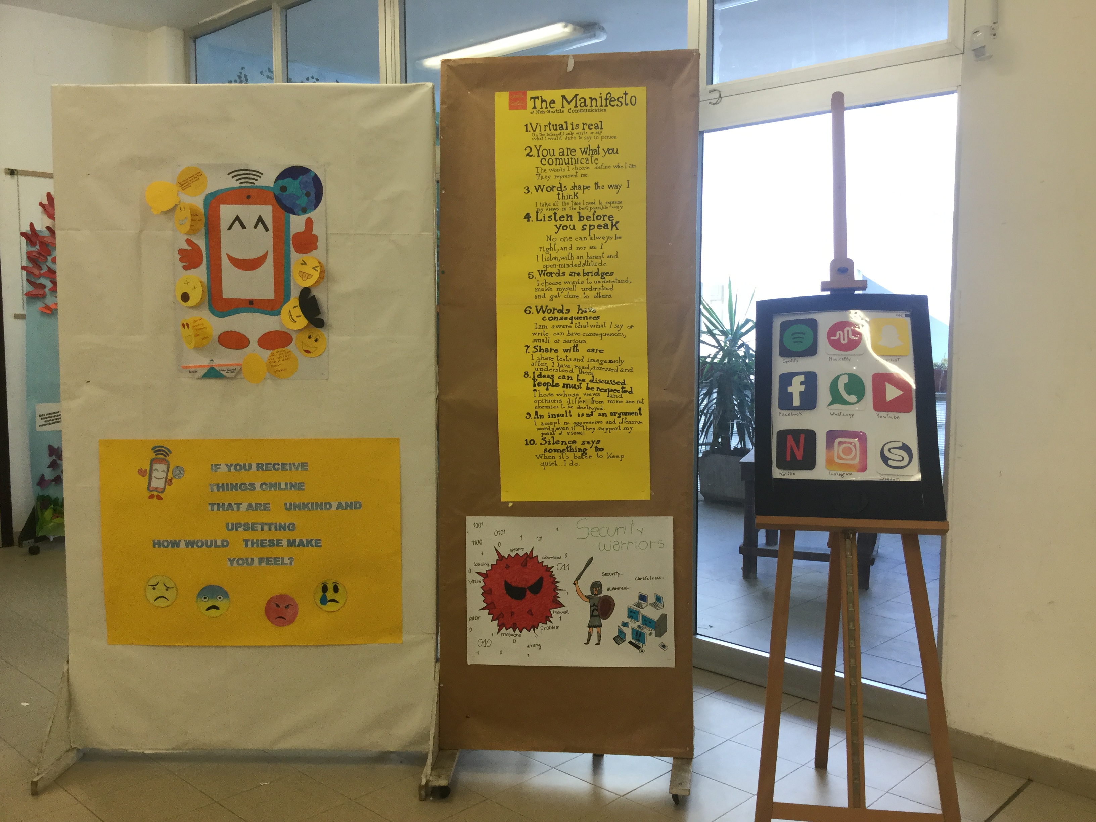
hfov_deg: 58.4
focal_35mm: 31
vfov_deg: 45.4
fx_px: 982
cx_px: 548
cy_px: 411
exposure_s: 1/33
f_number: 2.4
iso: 32
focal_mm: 3.3
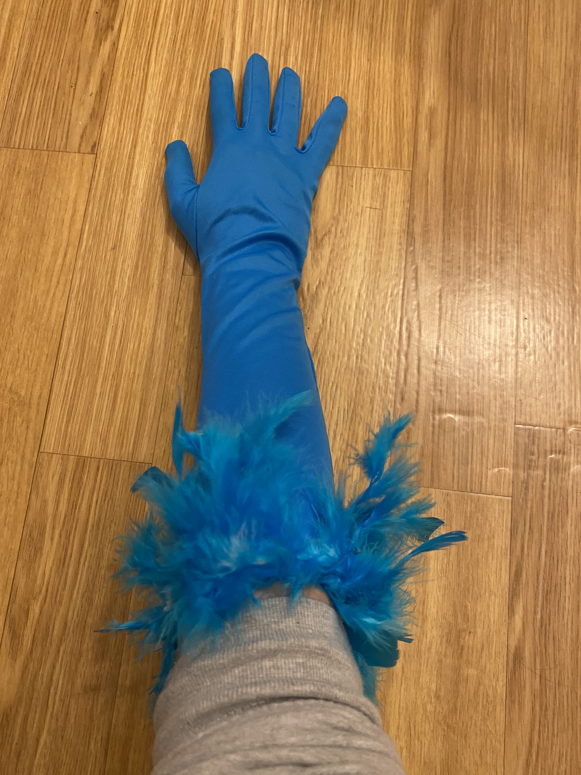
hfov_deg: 51.4
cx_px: 291
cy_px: 391
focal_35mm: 27
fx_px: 604
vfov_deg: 65.3
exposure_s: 1/50
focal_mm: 4.25
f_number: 1.8
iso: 160
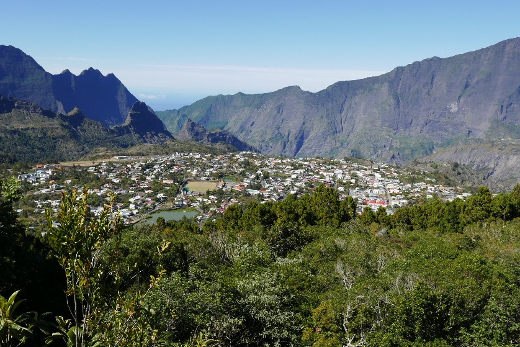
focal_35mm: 38
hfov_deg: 50.5
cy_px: 191
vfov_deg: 35.0
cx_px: 223
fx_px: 549
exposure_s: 1/1000
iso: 200
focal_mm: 13
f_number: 5.6
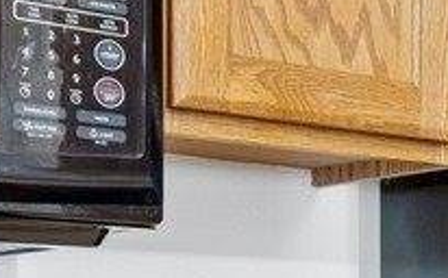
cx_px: 768
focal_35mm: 119
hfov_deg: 15.5
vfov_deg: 10.7
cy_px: 369
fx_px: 1451
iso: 100
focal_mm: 10
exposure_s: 1
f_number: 6.3
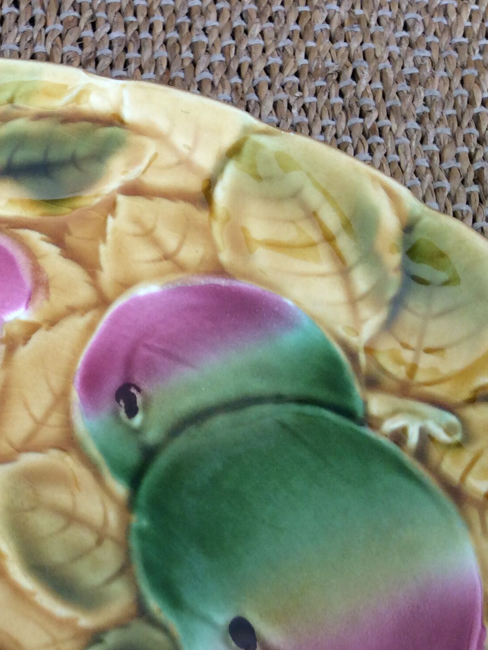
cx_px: 5
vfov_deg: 34.3
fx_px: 1053
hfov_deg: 24.9
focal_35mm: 56
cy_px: 378
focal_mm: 3.3
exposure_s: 1/25
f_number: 2.4
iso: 50
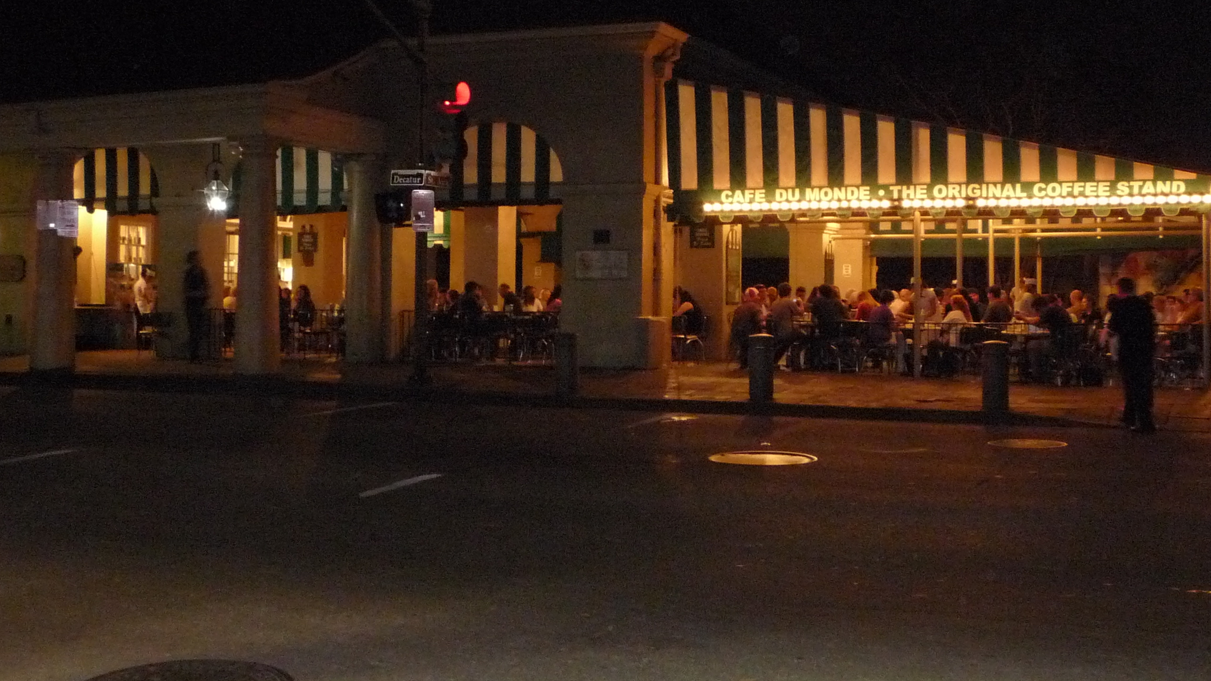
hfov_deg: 43.7
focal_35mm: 47
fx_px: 1509
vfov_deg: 25.3
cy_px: 247
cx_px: 605
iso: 500
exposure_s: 1/8
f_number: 3.3
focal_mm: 5.3
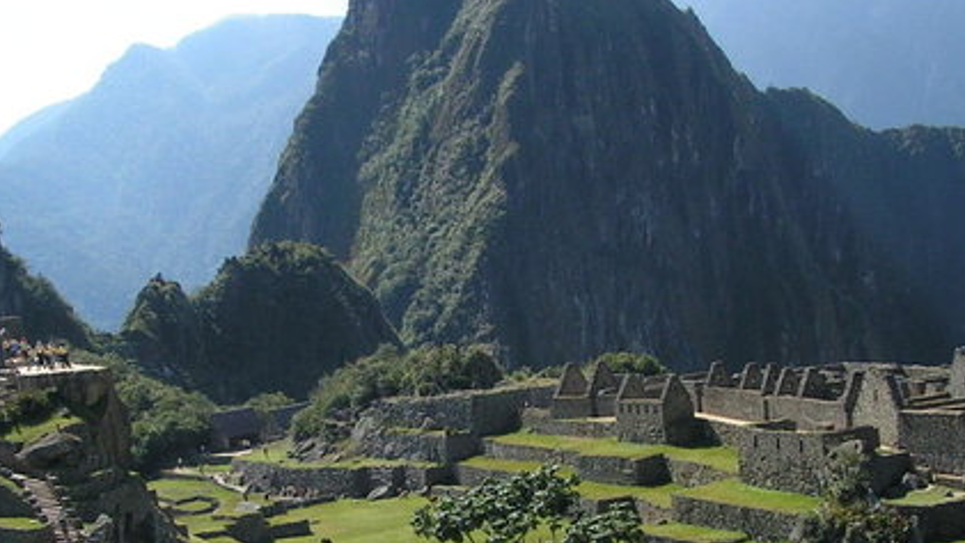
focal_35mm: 63
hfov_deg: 33.3
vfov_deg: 19.1
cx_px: 433
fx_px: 1612
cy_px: 362
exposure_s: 1/320
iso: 50
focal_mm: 5.8
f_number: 5.6
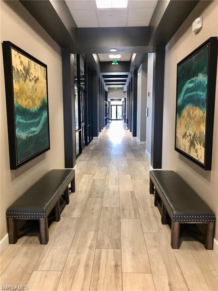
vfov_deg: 63.4
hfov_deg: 49.7
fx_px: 235
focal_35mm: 28
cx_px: 109
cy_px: 146
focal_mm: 3.99
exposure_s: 1/17
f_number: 1.8
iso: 40
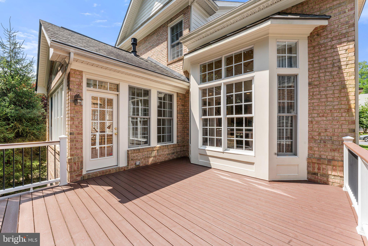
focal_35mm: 15
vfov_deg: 78.8
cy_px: 123
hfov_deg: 101.9
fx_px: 149
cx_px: 184
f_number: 13
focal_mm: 14.6
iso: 250
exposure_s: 1/125
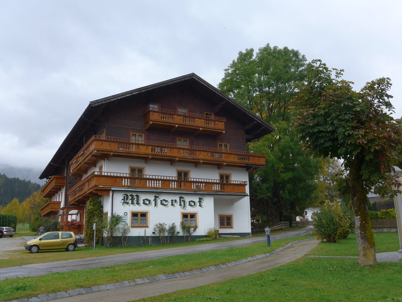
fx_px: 395
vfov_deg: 41.8
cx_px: 201
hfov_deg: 54.0
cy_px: 151
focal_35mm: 34
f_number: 2.8
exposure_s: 1/160
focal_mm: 7
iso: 80
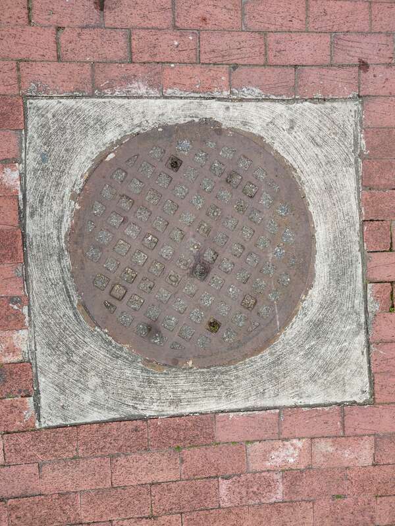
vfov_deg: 69.4
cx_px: 198
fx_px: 380
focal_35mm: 25
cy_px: 263
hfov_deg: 54.9
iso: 100
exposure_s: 1/163
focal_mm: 4.25
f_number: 1.7
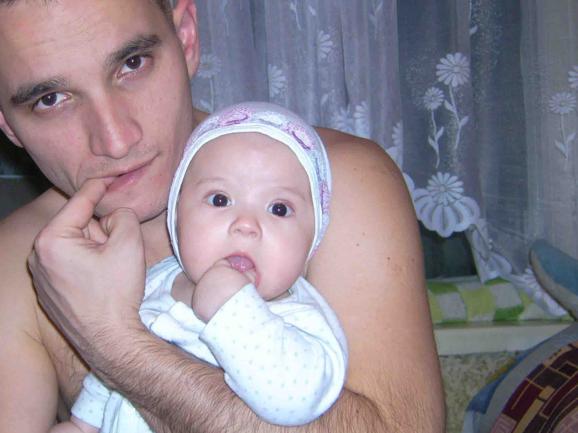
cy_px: 228
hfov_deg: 32.2
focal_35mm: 59
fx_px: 985
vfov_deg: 24.8
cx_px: 162
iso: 50
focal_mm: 8.25
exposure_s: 1/42
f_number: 2.8
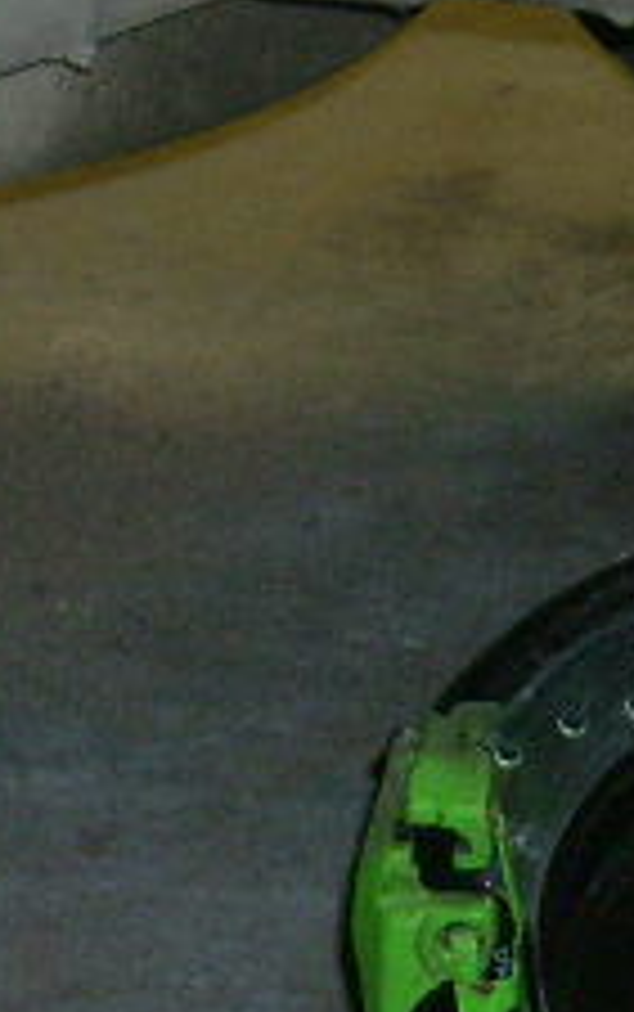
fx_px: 6981
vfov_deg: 8.3
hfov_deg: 5.2
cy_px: 522
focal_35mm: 253
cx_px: 585
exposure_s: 1/60
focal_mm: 13.96
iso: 100
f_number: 4.3
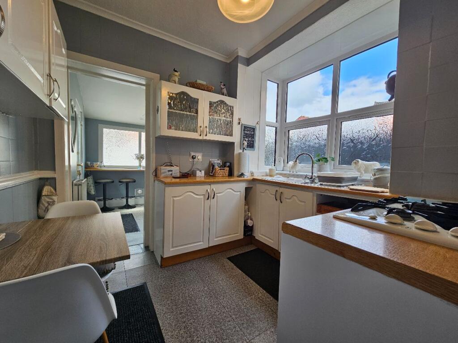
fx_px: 172
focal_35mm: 13
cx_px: 229
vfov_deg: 89.9
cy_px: 172
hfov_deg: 106.2
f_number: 2.2
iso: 50
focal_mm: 2.2
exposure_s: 1/153
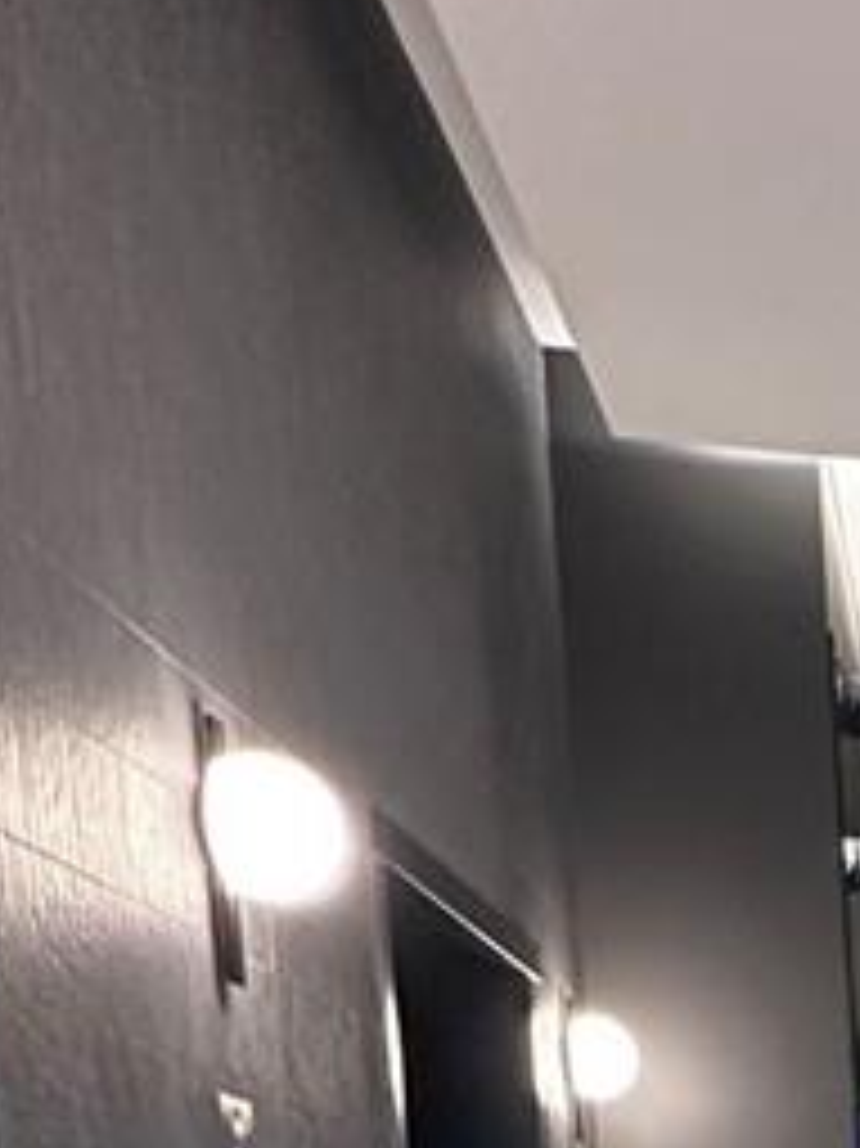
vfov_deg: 23.7
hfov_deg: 17.7
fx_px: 2188
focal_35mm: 66
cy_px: 1693
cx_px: 1562
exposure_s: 1/60
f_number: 2.2
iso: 320
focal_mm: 2.22
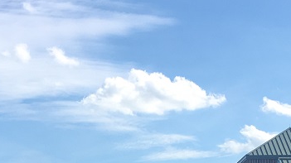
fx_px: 833
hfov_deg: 19.8
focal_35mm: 108
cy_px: 278
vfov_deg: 10.6
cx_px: 117
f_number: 2.2
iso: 25
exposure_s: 1/1399
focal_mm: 4.15
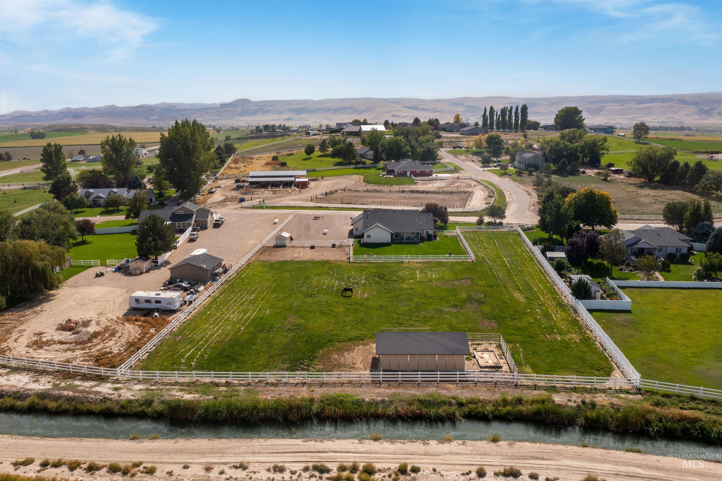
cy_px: 240
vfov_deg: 46.4
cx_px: 361
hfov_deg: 65.5
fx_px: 561
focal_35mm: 28
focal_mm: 10.26
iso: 100
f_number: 6.3
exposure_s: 1/800
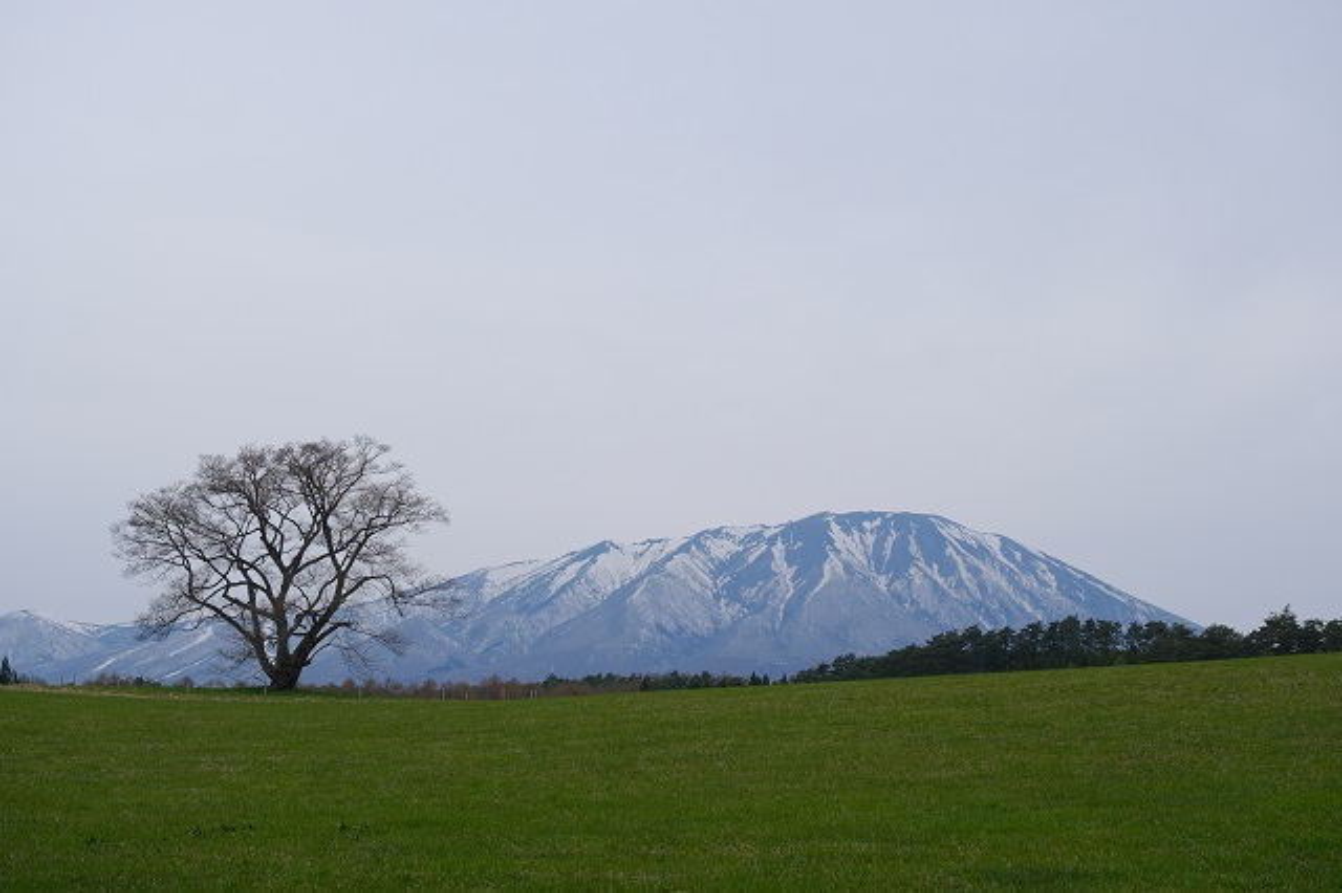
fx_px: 1714
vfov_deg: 29.2
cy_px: 446
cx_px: 671
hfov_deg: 42.8
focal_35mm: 46
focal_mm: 30.8
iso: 320
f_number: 5.6
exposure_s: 1/200
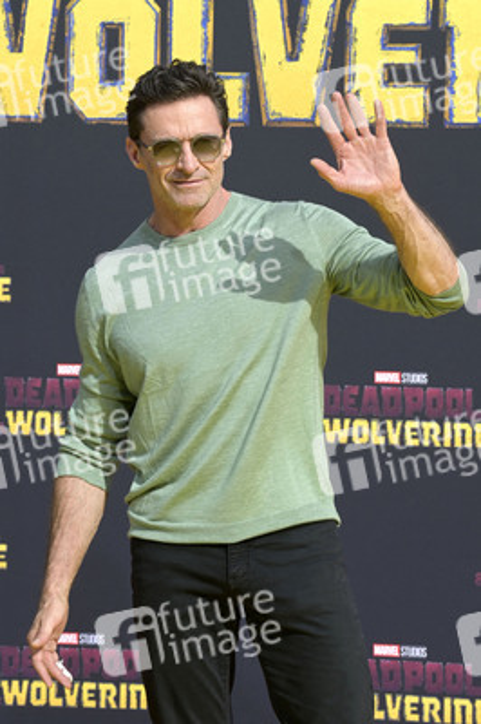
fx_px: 2911
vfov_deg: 14.2
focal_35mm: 145
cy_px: 362
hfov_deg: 9.4
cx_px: 240
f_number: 13
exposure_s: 1/250
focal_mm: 145
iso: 320
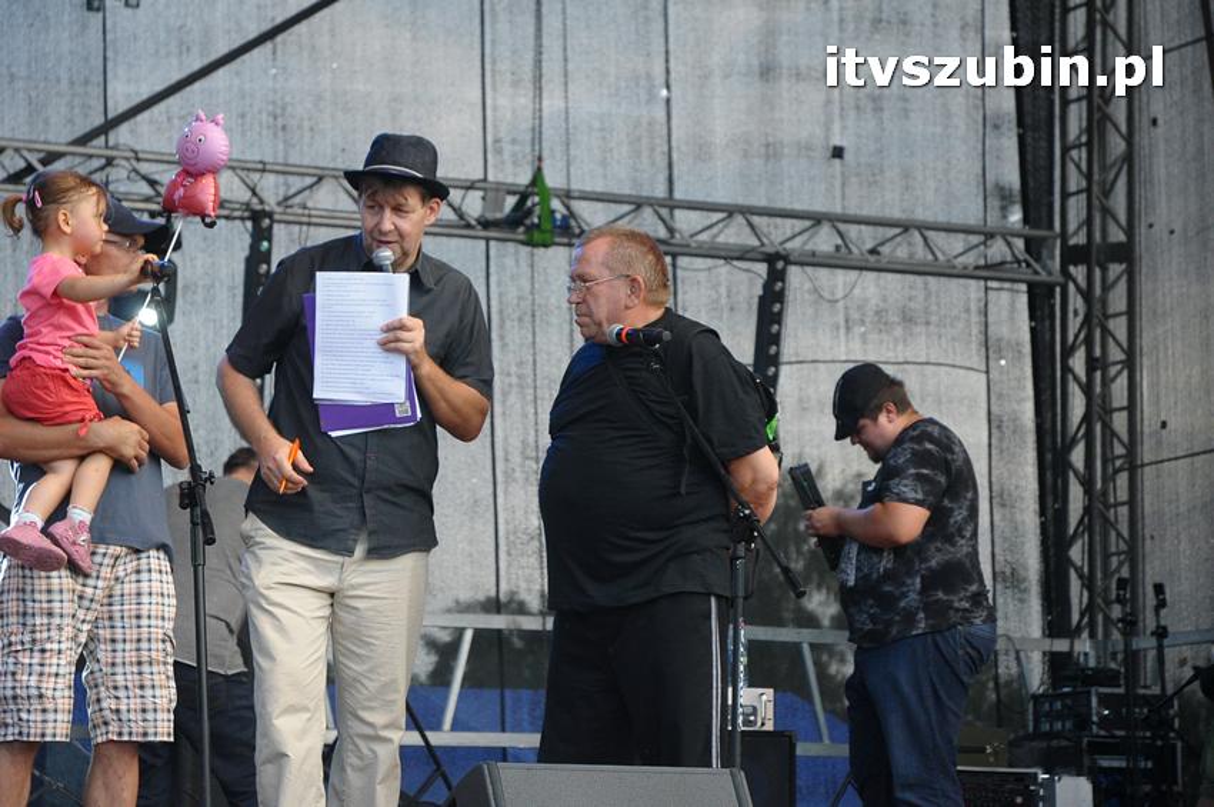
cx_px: 607
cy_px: 404
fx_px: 3537
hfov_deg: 19.5
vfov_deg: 13.0
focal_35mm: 105
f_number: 4.5
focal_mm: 70
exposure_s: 1/320
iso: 1250
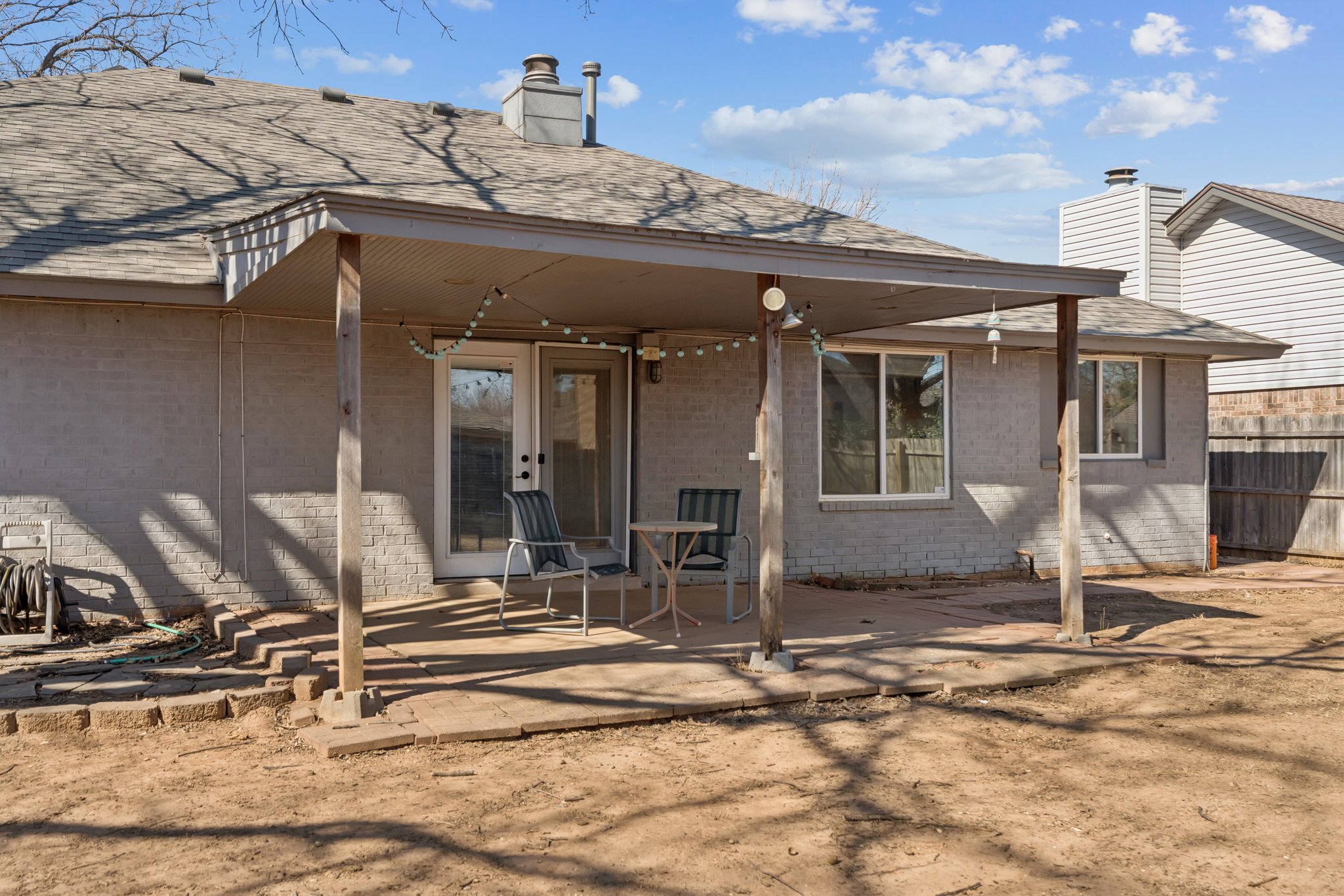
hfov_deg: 55.8
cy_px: 448
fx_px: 1269
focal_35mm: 34
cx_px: 672
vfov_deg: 38.9
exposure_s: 1/640
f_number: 8
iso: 250
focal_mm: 34
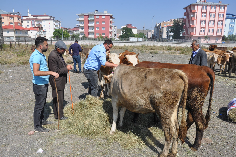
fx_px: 177
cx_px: 118
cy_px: 78
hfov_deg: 67.4
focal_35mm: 27
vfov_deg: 47.8
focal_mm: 18
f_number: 14
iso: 200
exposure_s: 1/160
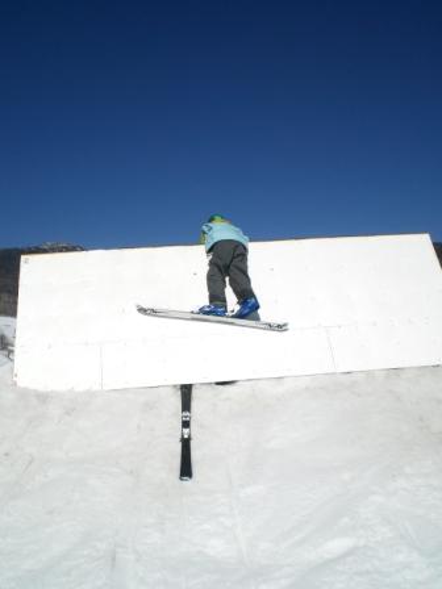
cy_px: 294
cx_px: 221
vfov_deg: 49.0
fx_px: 647
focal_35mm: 38
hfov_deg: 37.7
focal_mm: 6.3
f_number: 4.4
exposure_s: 1/2000
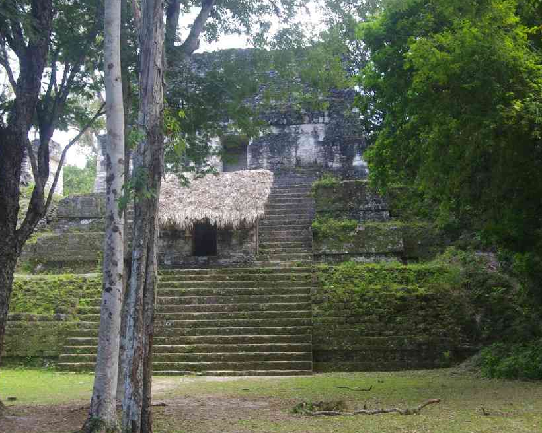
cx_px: 240
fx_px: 898
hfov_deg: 33.5
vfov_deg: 27.1
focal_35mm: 56
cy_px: 217
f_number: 6.3
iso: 800
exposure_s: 1/60
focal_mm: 32.5
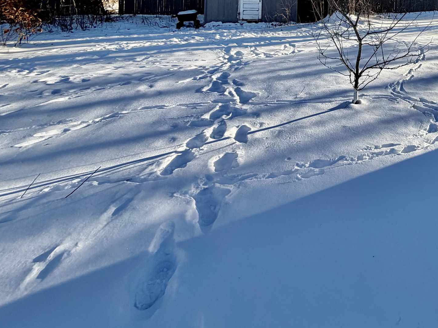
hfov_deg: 47.0
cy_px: -11
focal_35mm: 30
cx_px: 462
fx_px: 380
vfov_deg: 40.1
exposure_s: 1/770
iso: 40
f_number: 2.2
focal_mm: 2.22
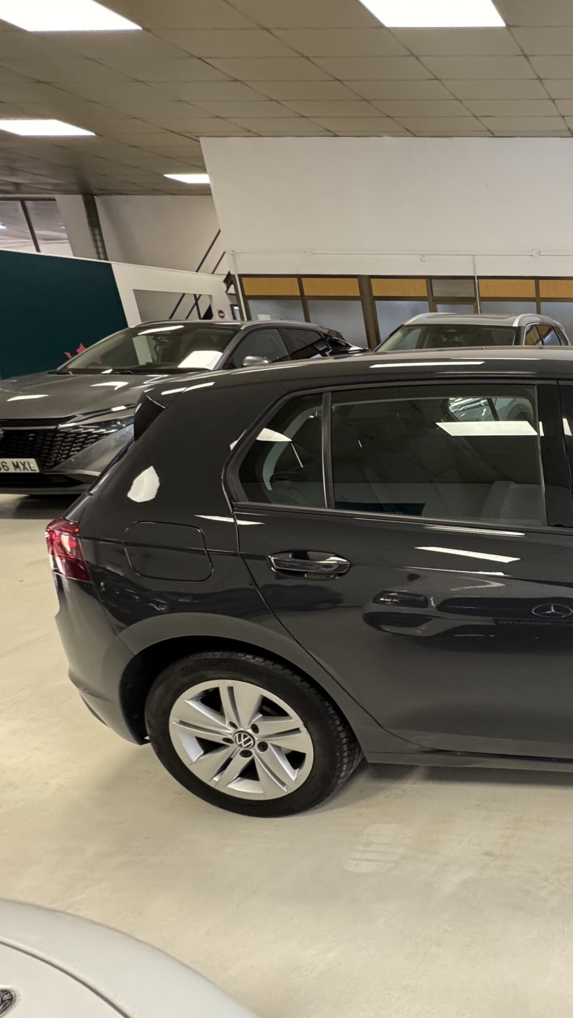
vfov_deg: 83.8
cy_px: 519
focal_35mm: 21
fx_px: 567
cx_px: 669
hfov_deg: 40.1
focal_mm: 2.22
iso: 320
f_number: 2.2
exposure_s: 1/76
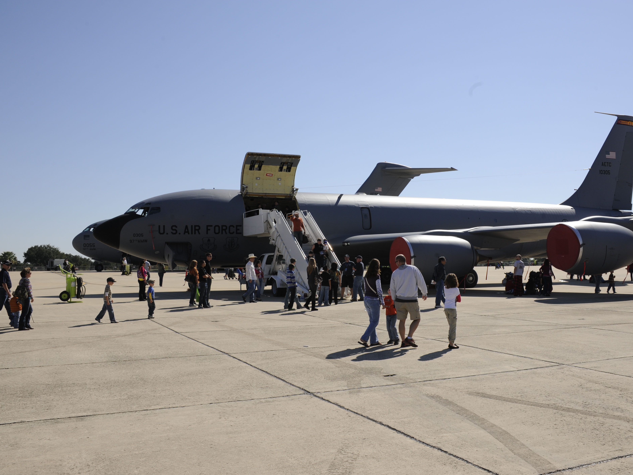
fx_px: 677
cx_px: 341
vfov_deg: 38.7
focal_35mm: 37
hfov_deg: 50.1
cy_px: 238
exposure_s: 1/640
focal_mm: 34
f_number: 13
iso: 400
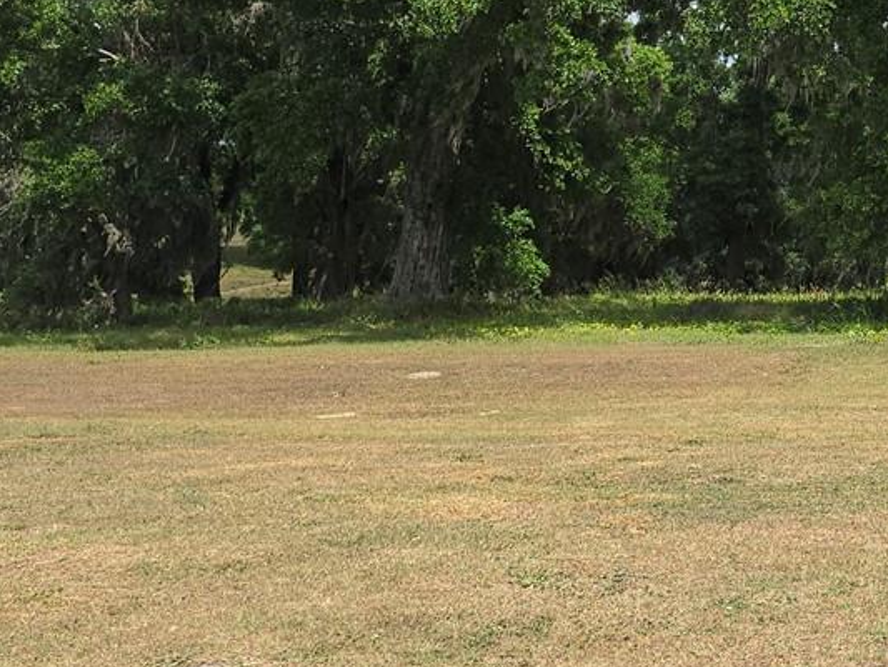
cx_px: 1010
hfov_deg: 25.8
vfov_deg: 21.2
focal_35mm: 69
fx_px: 1770
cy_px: 195
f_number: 1.7
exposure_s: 1/895
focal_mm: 6.3
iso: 12
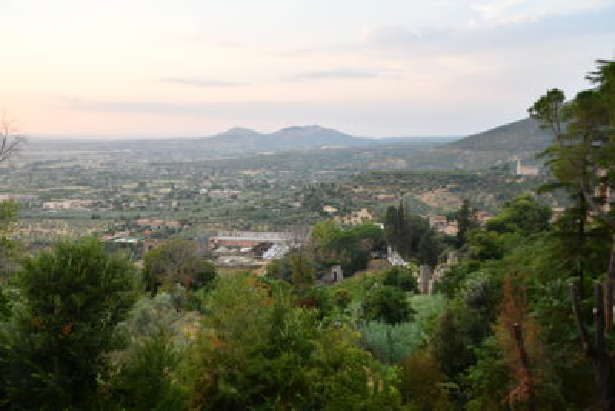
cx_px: 308
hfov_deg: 57.2
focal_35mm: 33
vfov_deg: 40.0
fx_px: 564
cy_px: 206
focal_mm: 22
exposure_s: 1/125
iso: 100
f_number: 3.5
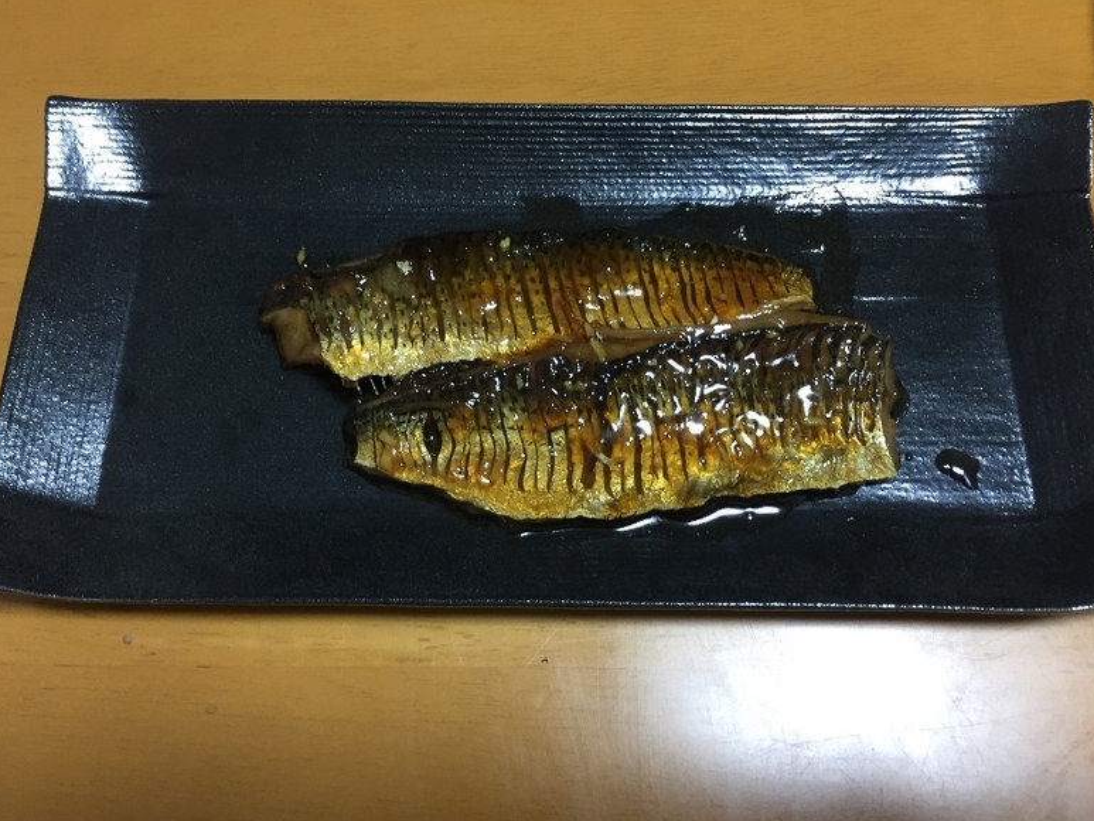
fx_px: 948
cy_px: 410
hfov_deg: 59.9
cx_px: 534
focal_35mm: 30
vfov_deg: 46.8
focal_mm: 4.15
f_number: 2.2
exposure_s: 1/30
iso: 100
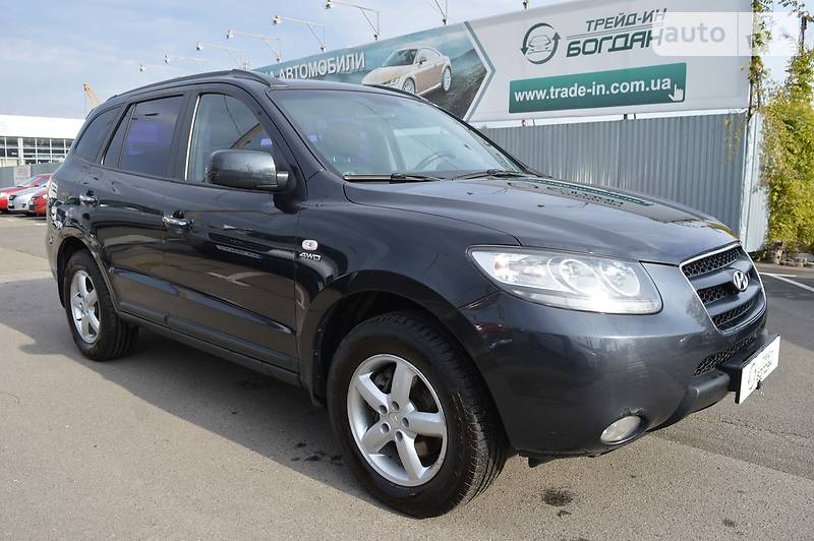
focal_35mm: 27
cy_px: 270
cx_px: 407
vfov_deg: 47.9
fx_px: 610
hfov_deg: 67.4
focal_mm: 18
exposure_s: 1/200
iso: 100
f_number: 7.1
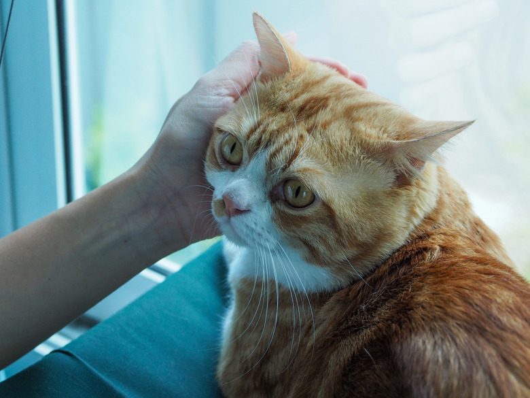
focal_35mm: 122
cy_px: 199
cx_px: 265
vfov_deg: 12.1
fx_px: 1868
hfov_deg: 16.1
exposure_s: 1/125
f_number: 4
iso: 800
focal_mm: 61
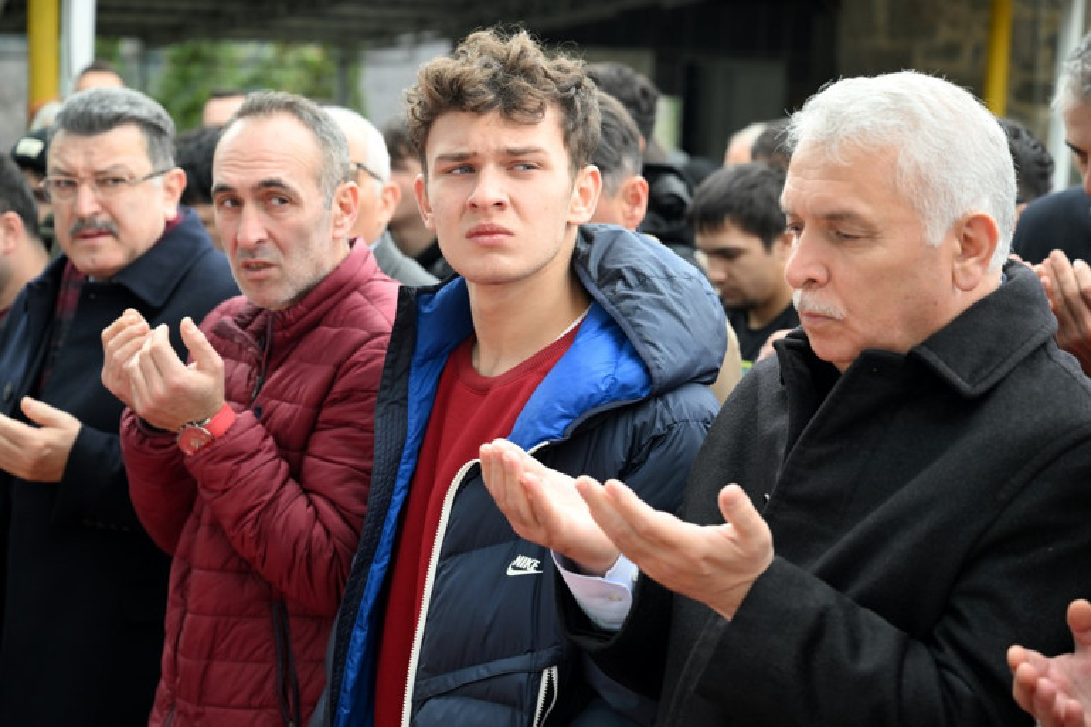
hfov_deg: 28.8
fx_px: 2121
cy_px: 364
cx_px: 546
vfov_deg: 19.4
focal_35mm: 70
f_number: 5
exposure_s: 1/400
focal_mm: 70
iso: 800
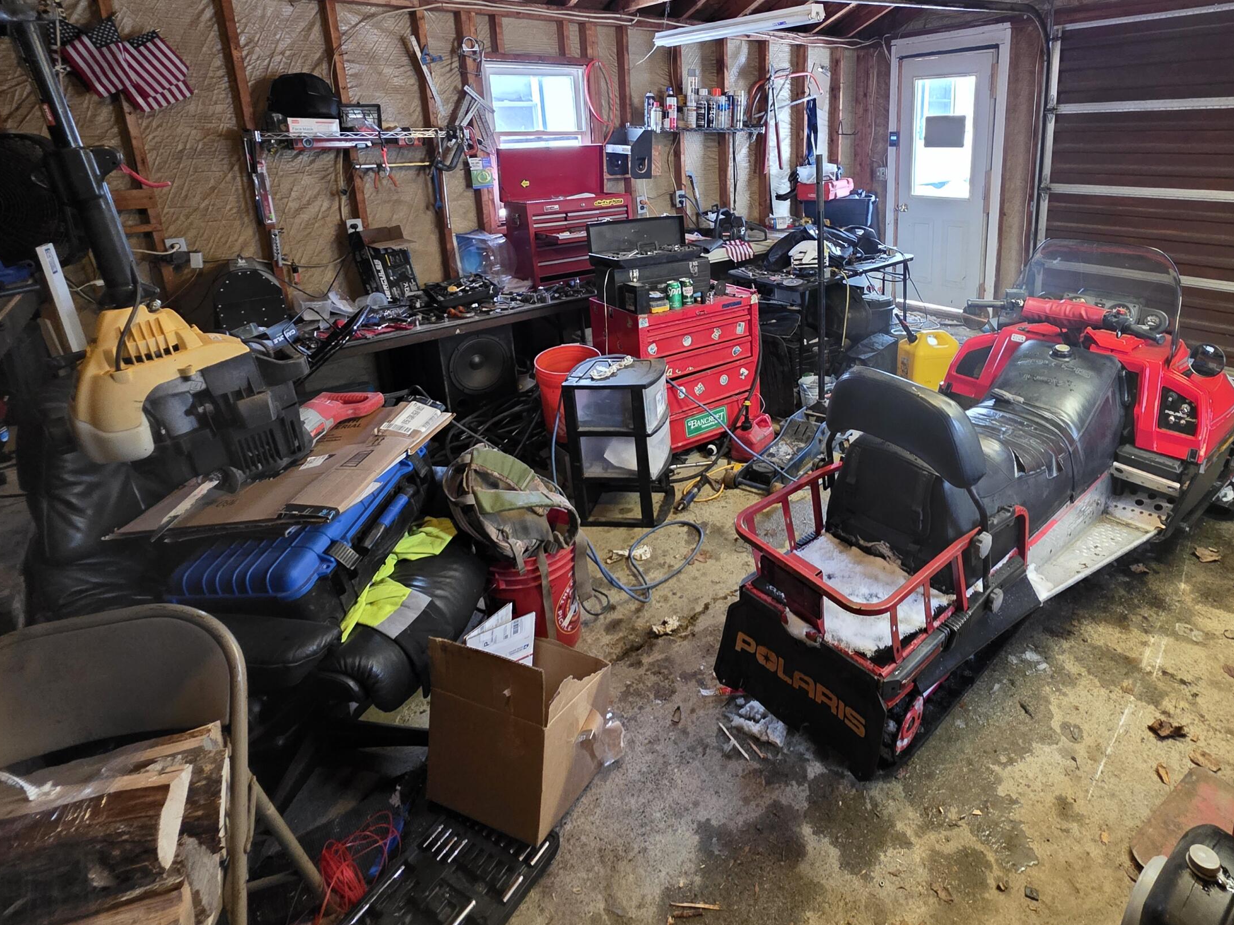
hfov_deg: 86.5
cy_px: 303
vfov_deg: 69.4
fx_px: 642
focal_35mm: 18
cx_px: 748
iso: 800
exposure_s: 1/60
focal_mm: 2.2
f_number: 1.9
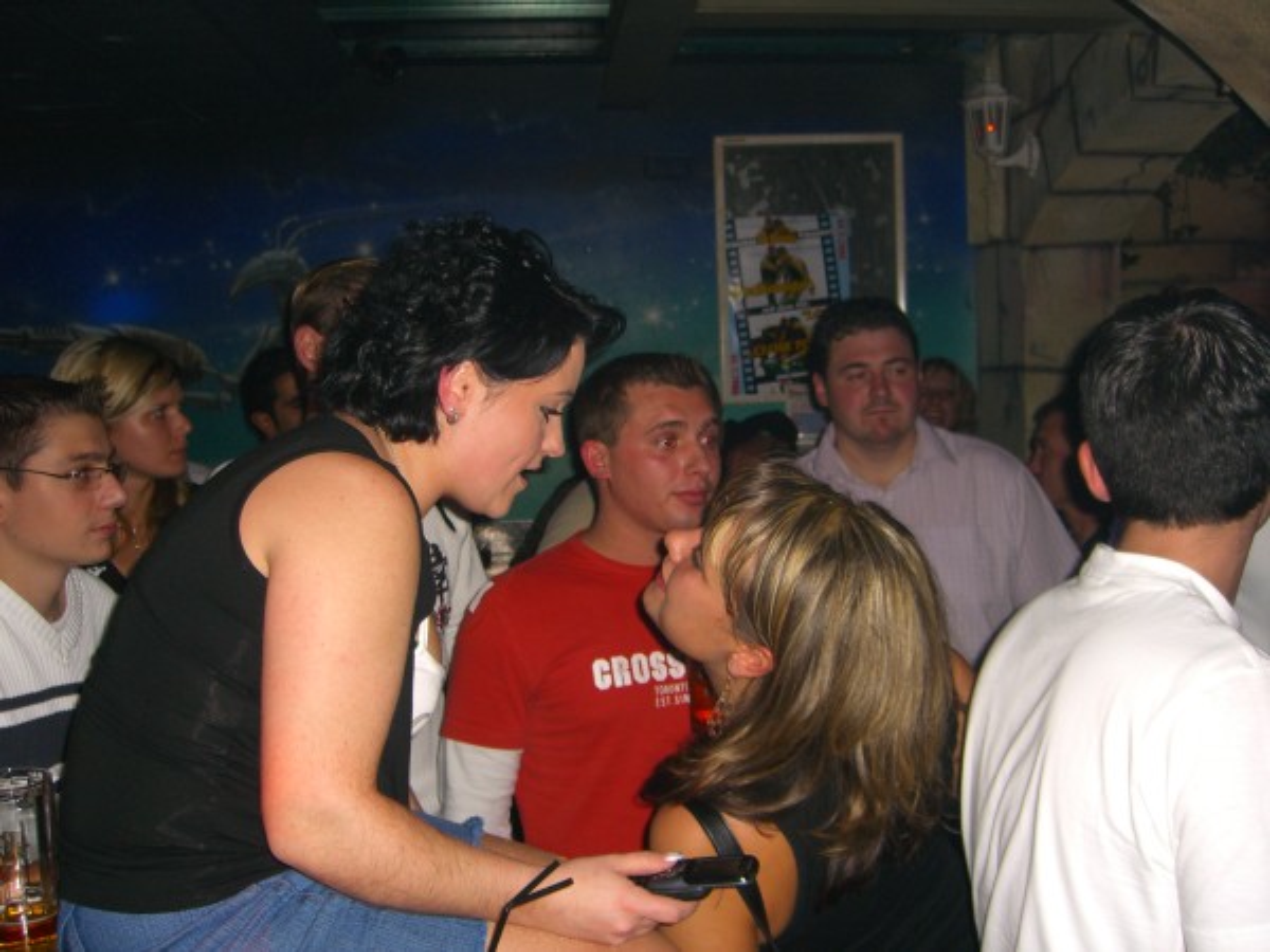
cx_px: 635
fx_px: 1394
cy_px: 476
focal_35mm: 38
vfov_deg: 37.7
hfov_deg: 49.0
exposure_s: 1/60
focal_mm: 7.9
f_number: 2.8
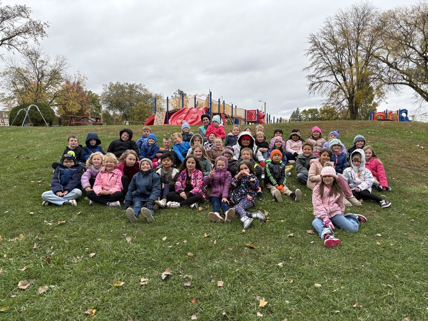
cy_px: 160
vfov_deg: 53.1
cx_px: 214
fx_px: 321
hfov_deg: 67.3
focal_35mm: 26
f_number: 1.6
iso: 50
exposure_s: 1/629
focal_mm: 5.96
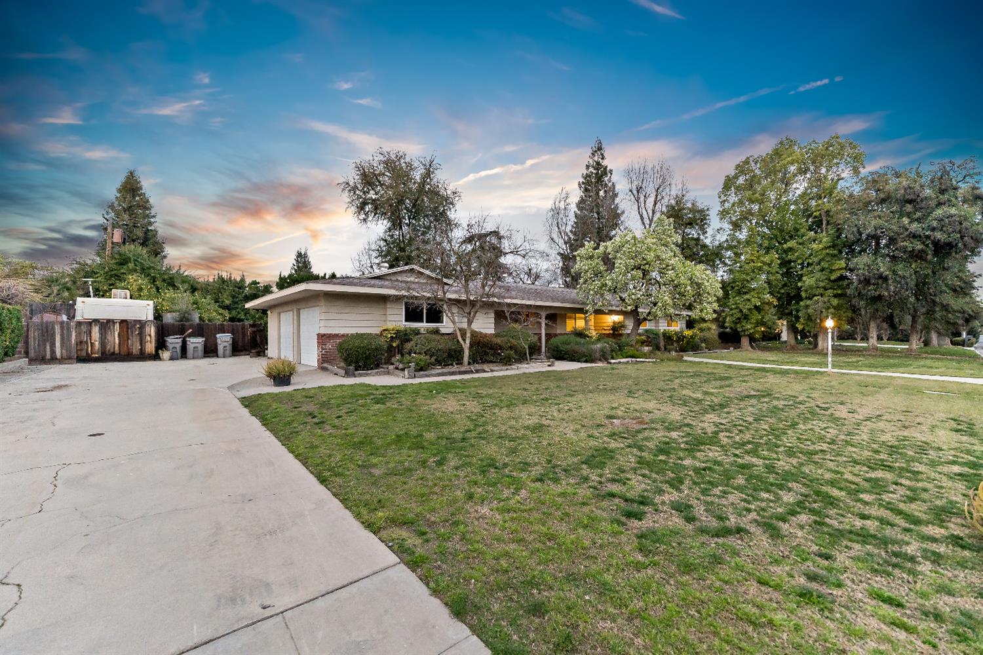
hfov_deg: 104.3
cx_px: 492
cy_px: 328
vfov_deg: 81.2
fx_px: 382
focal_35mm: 14
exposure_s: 1/160
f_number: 2.8
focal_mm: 14
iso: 2500
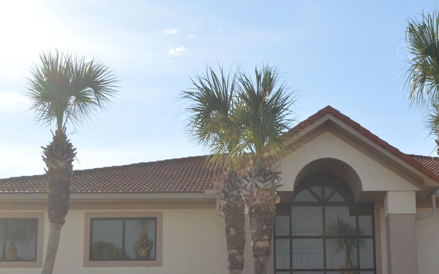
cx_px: 313
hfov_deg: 32.0
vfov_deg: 20.4
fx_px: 754
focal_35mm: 63
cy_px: 226
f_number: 9
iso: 100
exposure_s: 1/200
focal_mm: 24
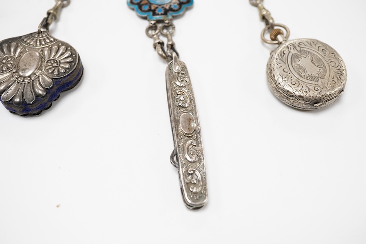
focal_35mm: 45
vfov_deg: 29.9
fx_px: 457
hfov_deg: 43.6
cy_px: 122
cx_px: 183
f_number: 9
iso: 1250
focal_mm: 30
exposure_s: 1/125
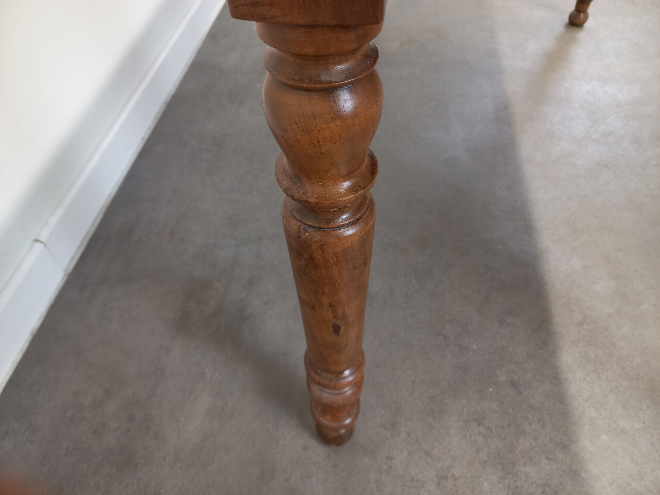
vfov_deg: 54.9
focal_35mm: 25
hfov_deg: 69.4
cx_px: 330
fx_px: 477
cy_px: 248
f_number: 1.8
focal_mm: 4.65
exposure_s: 1/33.3
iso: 320
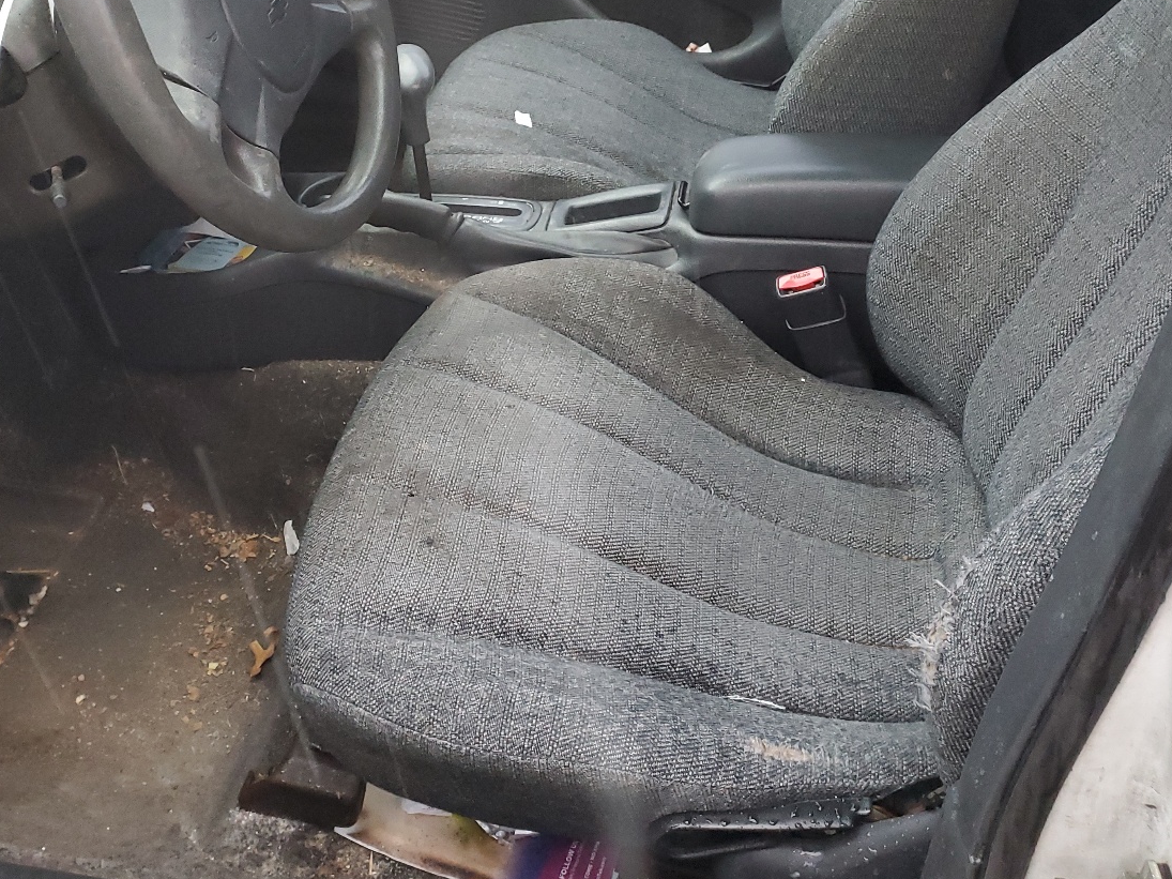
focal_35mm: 38
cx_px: 492
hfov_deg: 48.8
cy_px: 267
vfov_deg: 37.2
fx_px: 1286
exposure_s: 1/60.2
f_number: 1.5
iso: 304
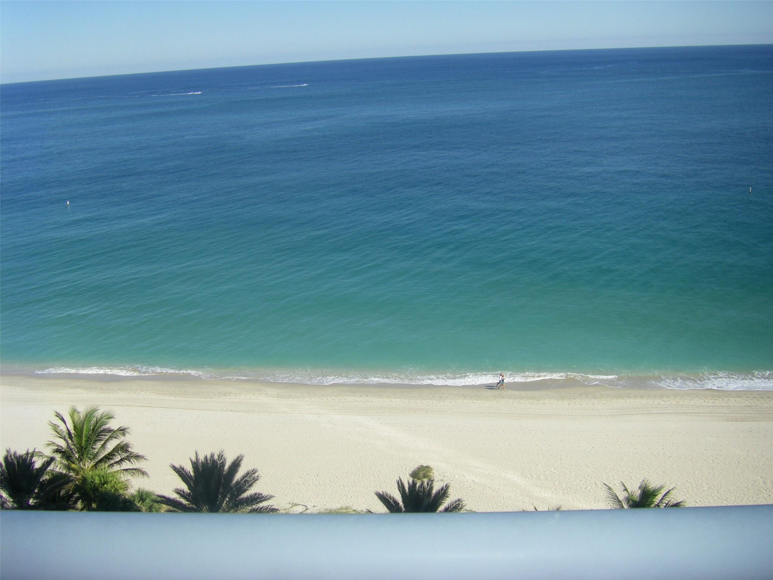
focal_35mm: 38
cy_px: 290
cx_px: 386
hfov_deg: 49.0
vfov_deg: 37.7
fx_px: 849
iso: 80
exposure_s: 1/320
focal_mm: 6.3
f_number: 7
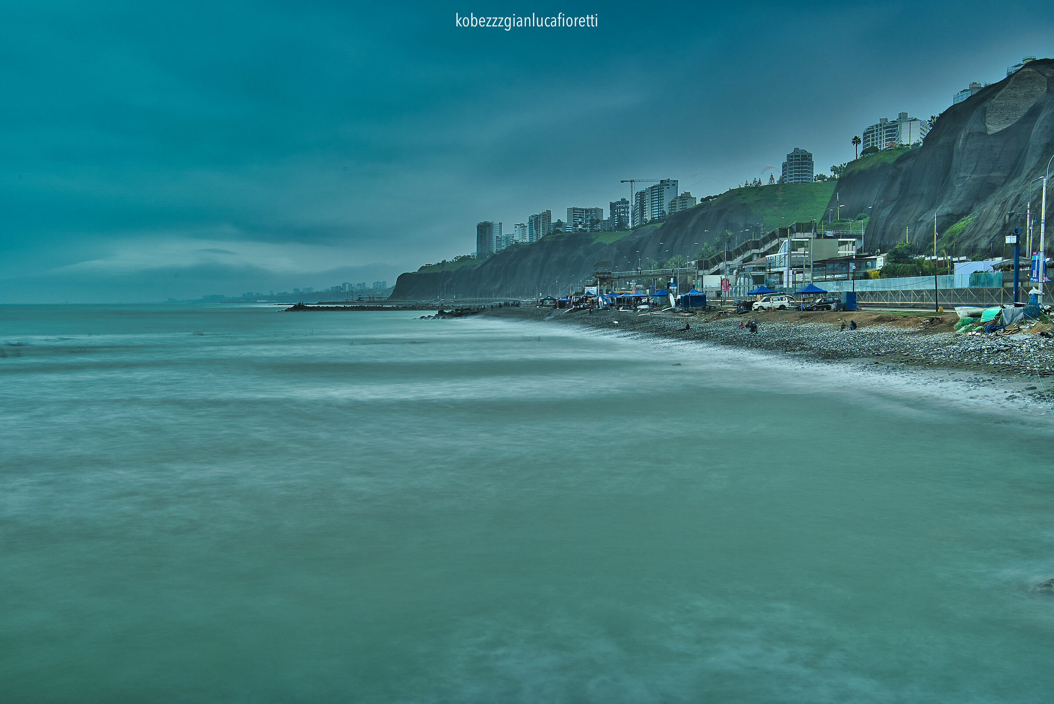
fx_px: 937
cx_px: 527
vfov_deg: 41.2
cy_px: 352
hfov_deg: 58.7
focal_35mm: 32
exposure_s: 30
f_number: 16
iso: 100
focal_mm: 32
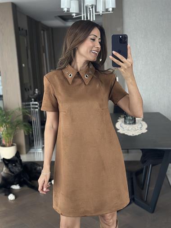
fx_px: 316
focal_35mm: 48
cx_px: 86
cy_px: 114
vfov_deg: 39.6
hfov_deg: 30.3
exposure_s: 1/40
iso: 500
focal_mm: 6.86
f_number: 1.78
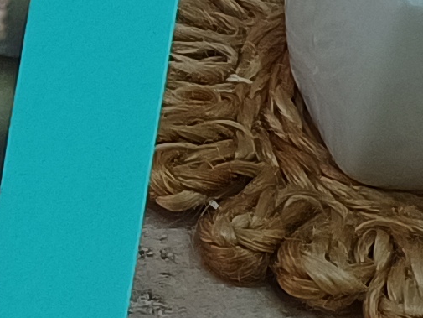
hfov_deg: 9.7
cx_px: -549
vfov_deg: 8.1
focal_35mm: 182
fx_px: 2225
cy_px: 30
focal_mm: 5.06
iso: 50
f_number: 1.8
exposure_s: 1/50
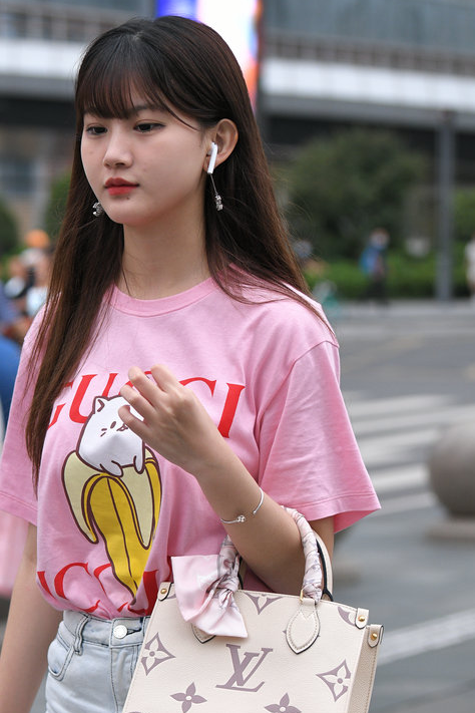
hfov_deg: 10.3
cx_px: 106
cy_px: 513
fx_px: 2632
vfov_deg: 15.4
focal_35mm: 133
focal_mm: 70
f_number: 3.5
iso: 800
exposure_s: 1/500
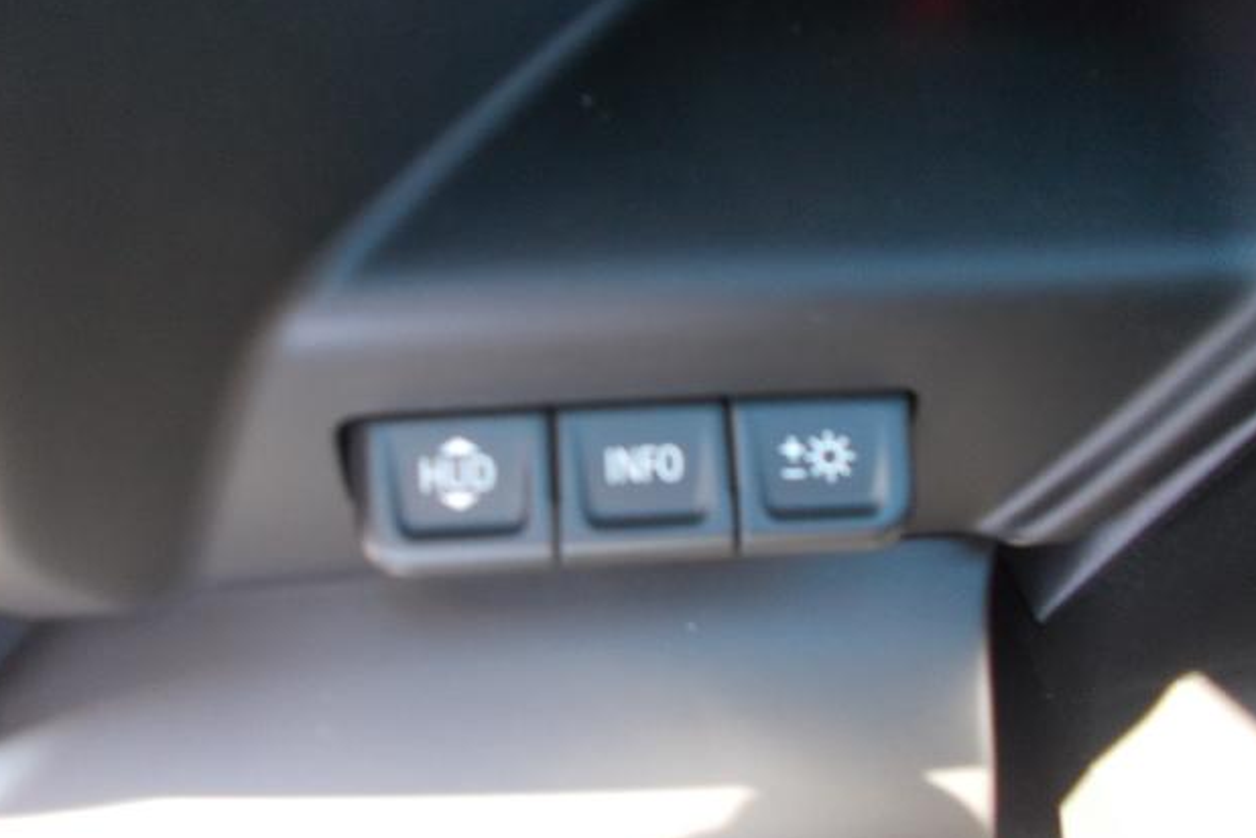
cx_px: 624
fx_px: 977
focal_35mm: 28
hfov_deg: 65.5
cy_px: 411
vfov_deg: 46.4
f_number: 3.2
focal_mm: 4.6
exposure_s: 1/20
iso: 200
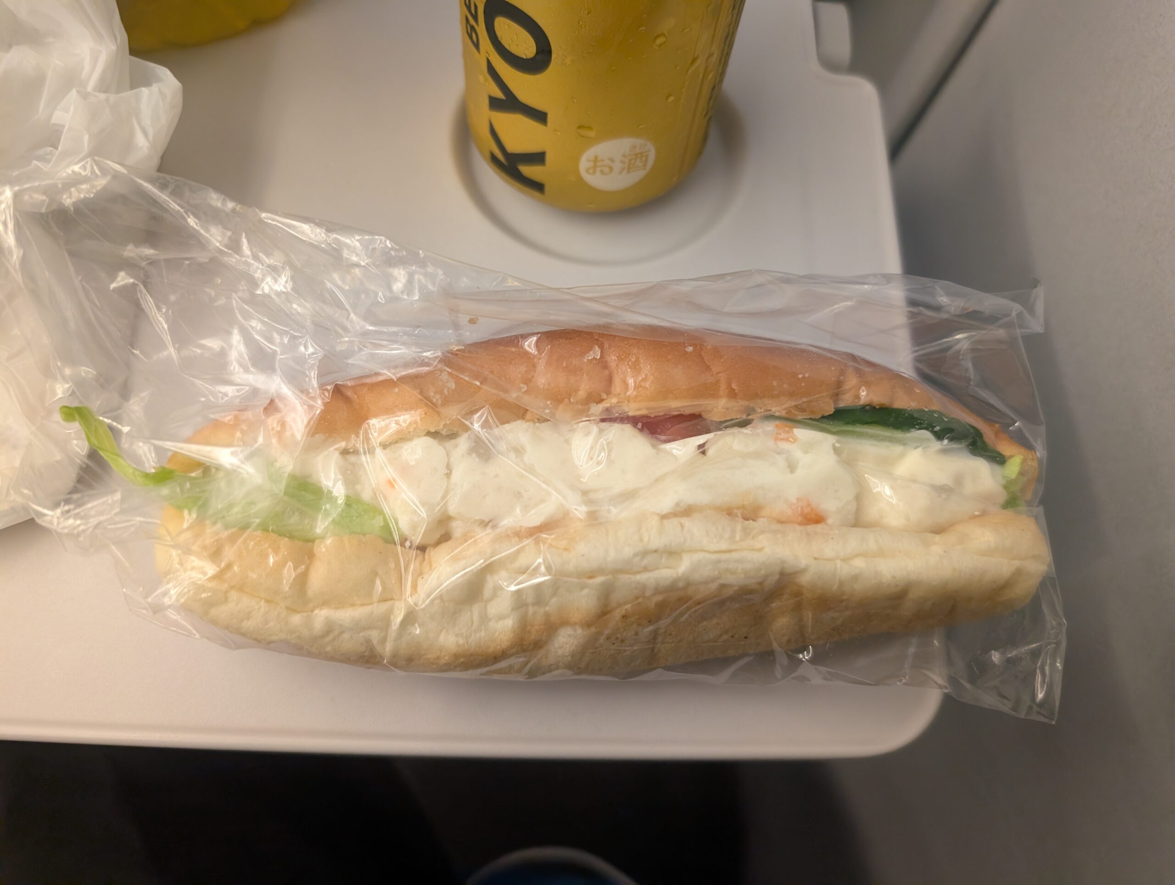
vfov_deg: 56.9
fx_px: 816
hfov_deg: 71.5
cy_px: 442
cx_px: 588
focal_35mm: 24
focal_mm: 6.9
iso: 1073
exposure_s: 1/267
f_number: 1.68
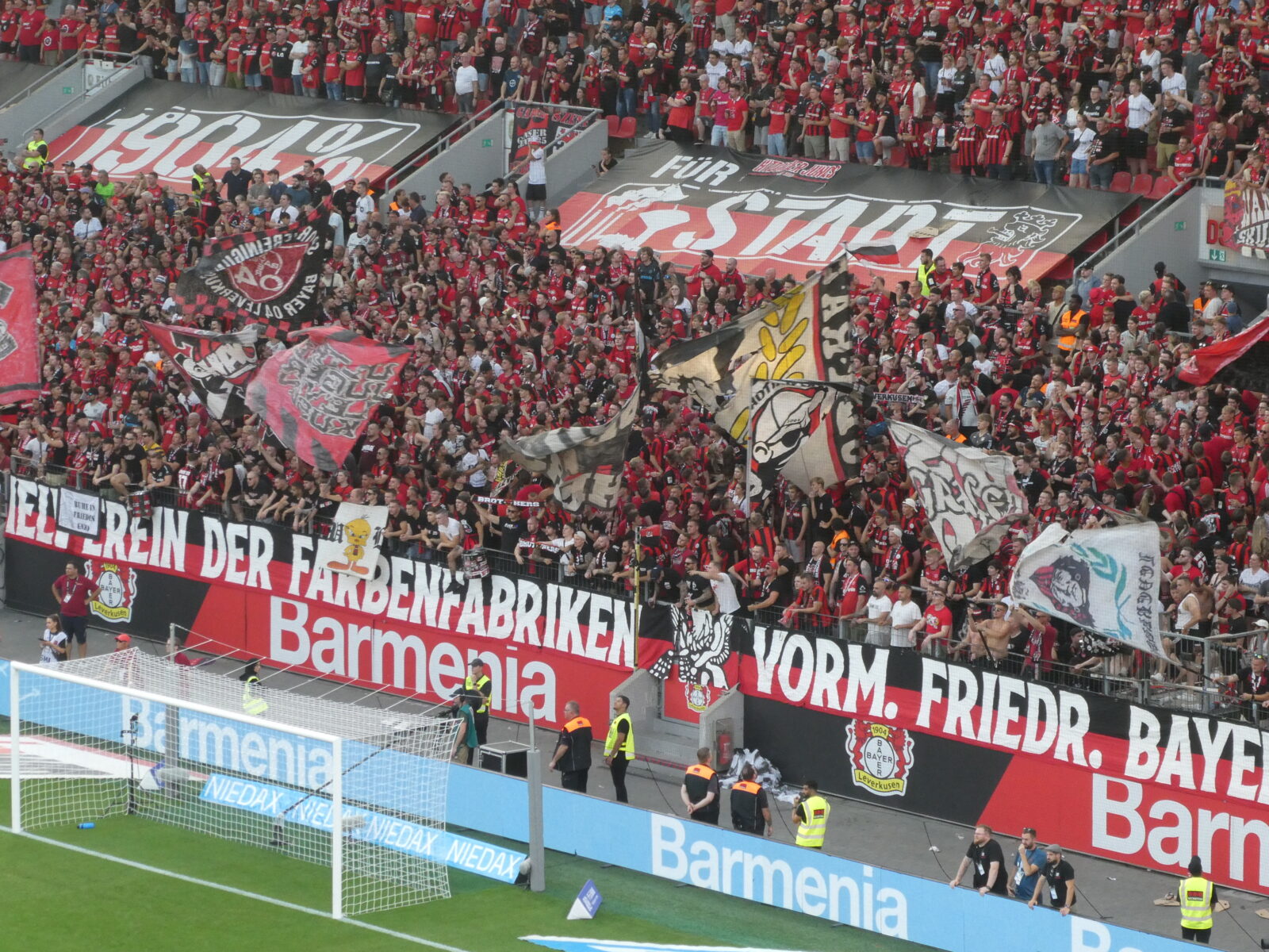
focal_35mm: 160
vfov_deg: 9.3
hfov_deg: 12.3
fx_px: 5865
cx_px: 634
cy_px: 476
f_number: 5.5
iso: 400
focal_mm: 28.7
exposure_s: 1/125
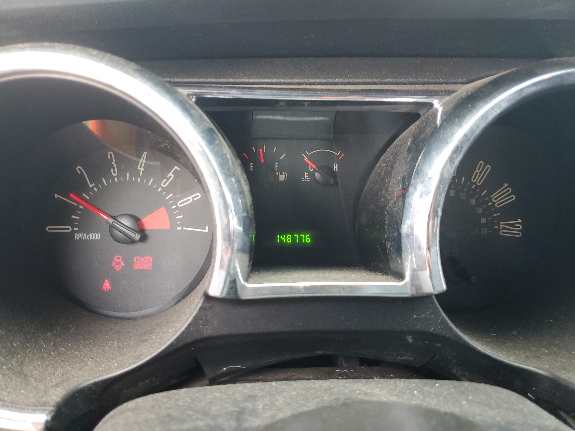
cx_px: 288
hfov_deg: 67.3
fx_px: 432
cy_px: 216
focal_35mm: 26
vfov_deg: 53.1
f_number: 1.5
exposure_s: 1/60.2
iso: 119
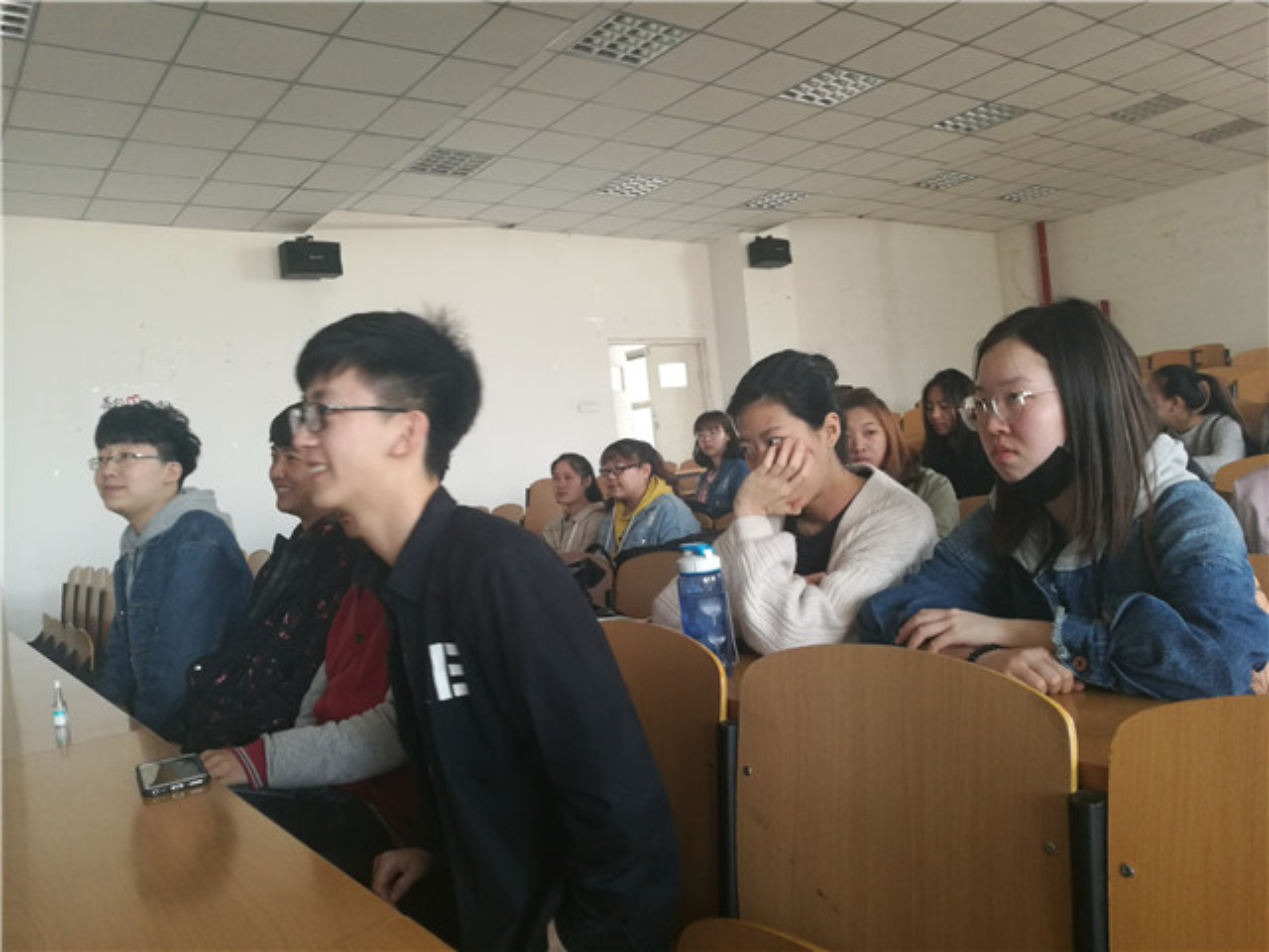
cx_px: 634
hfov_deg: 65.3
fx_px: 990
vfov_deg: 51.4
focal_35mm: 27
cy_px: 476
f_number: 2.2
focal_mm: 4.5
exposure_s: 1/33.3
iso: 200
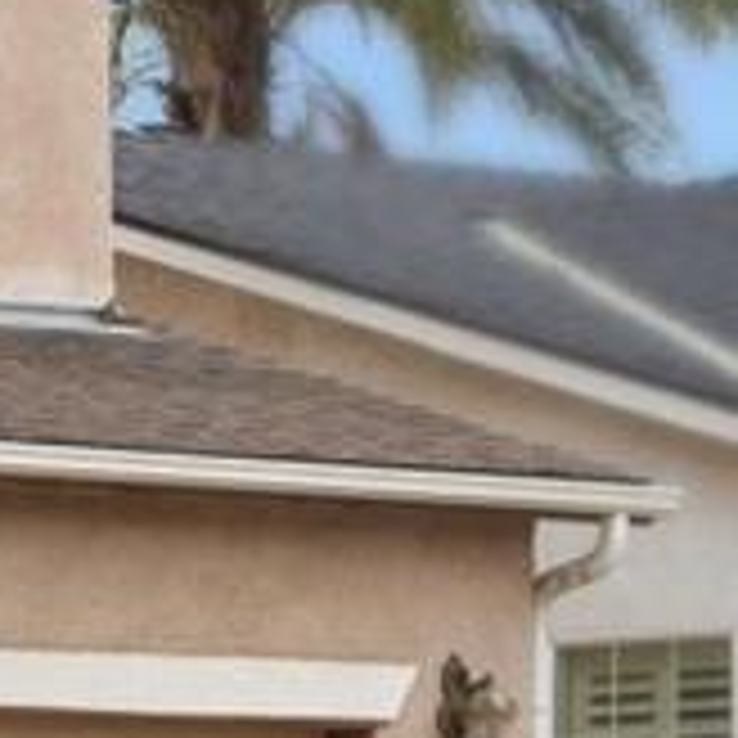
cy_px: 524
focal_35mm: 233
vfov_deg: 7.5
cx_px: -1503
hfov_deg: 6.8
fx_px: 5620
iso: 100
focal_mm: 30
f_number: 7.1
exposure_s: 1/60
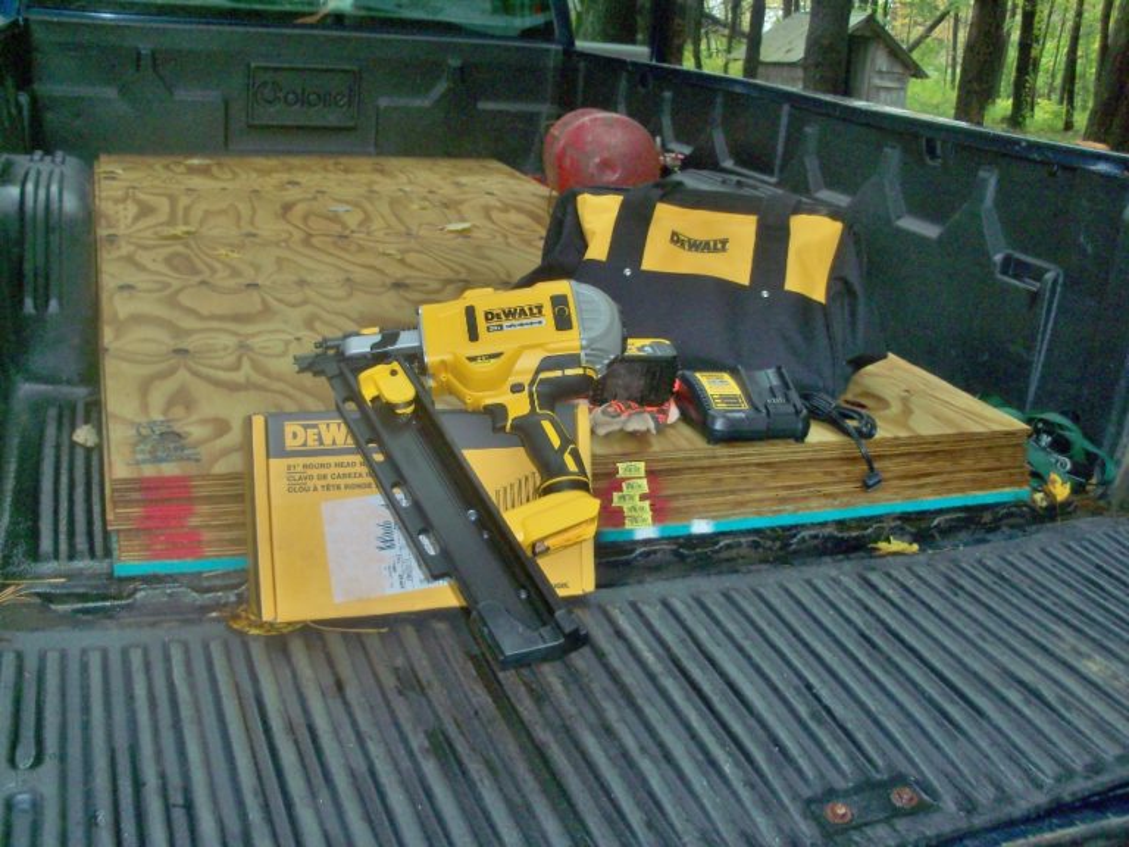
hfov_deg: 52.6
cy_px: 424
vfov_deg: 40.7
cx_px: 564
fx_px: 1142
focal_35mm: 35
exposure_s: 1/50
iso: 100
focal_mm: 6.3
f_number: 3
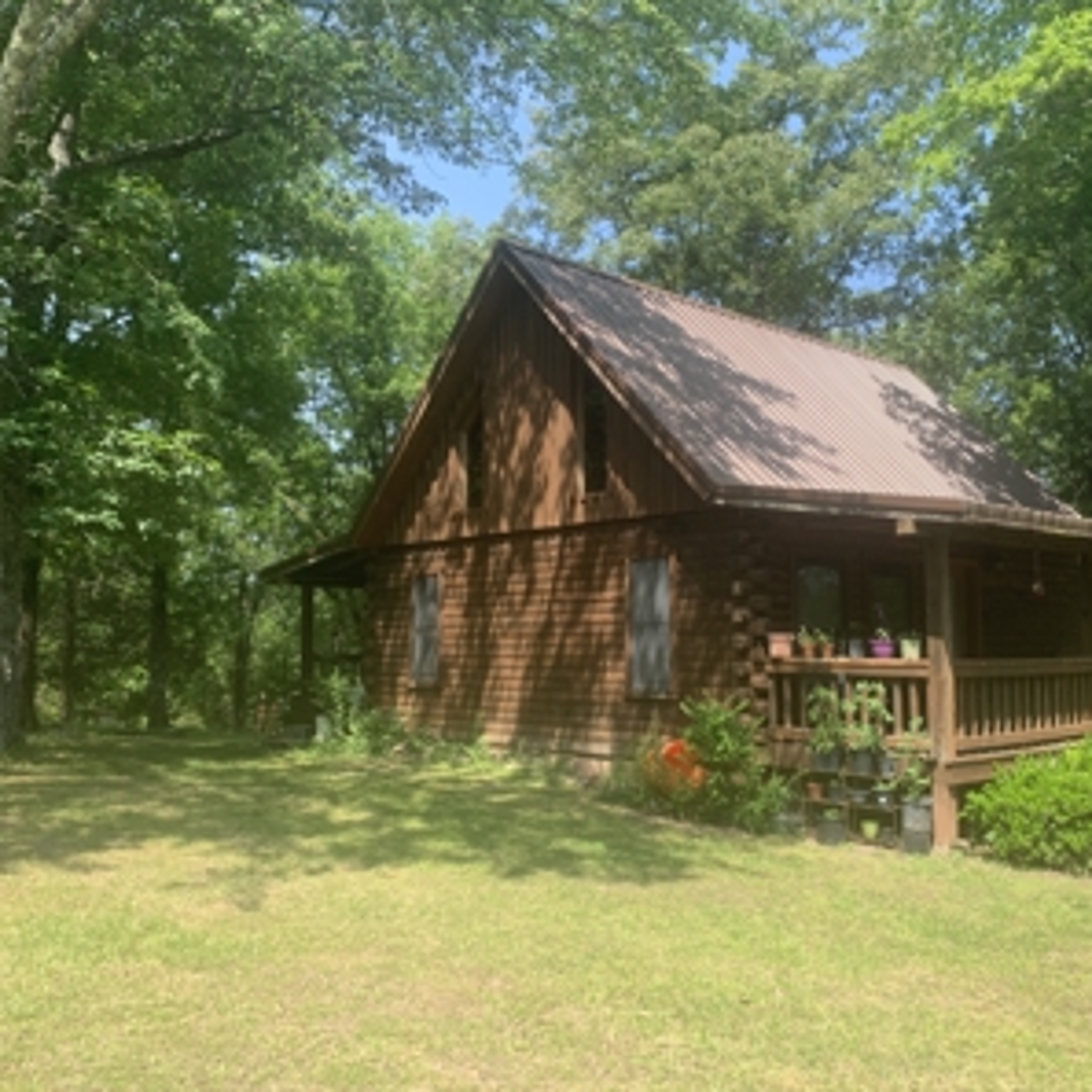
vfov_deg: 52.5
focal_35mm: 31
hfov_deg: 52.4
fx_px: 1106
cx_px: 618
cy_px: 548
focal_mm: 4.25
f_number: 1.8
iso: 25
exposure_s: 1/687
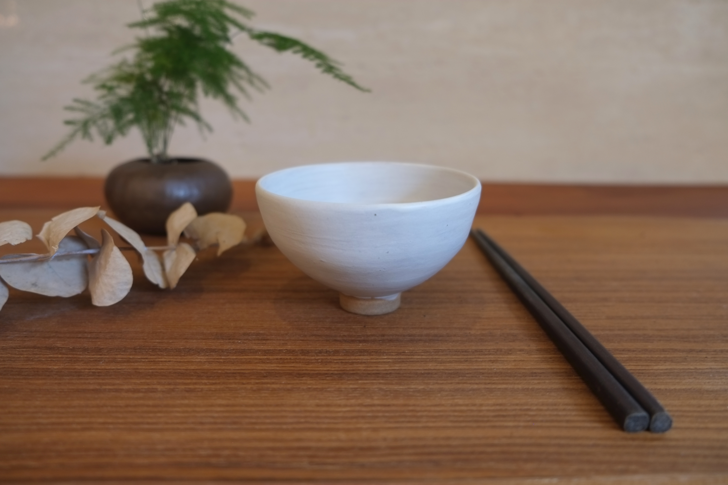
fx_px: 566
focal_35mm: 28
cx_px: 364
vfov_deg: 46.4
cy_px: 242
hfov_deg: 65.5
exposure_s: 1/6.5
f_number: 2.8
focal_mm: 18.8
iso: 200
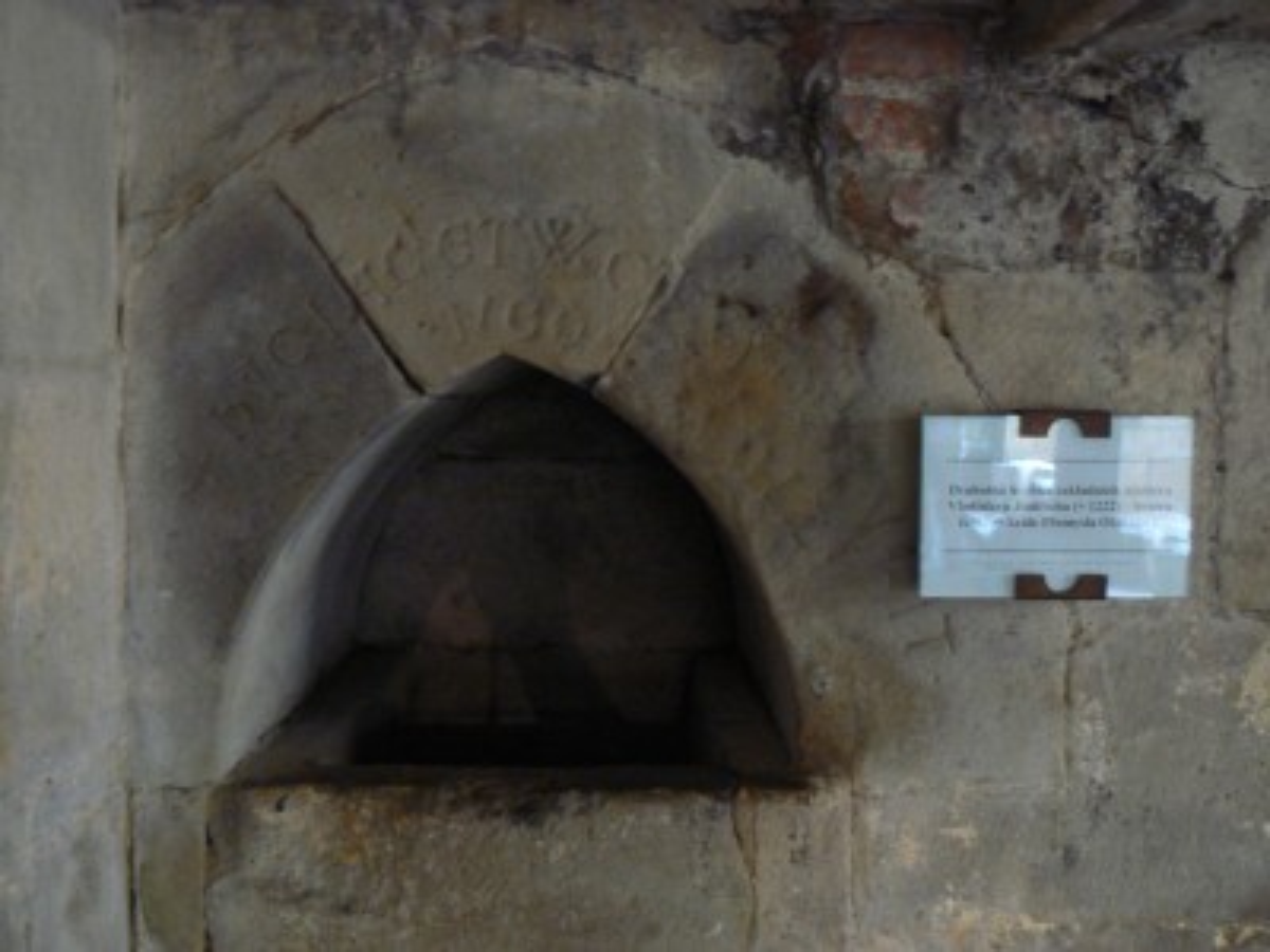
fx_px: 1321
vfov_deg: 39.7
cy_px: 476
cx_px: 635
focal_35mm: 36
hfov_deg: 51.4
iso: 200
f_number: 2.8
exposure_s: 1/4
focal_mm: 6
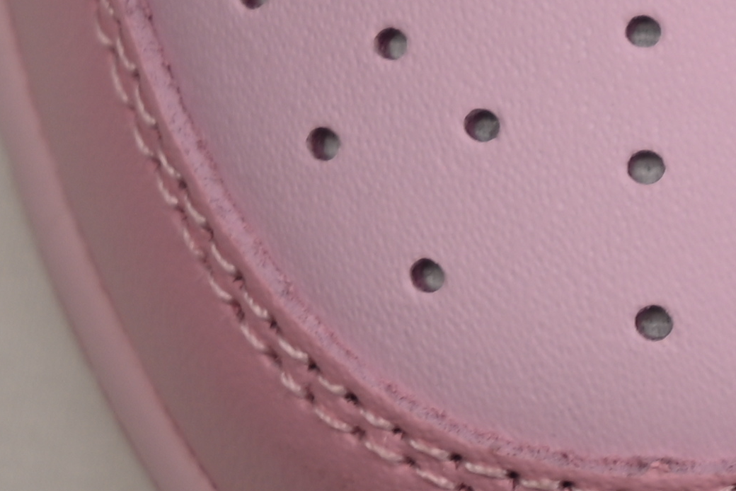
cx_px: 1452
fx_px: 4969
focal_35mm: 243
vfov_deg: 5.6
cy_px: -173
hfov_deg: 8.1
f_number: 5.6
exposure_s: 1/50
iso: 125
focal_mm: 42
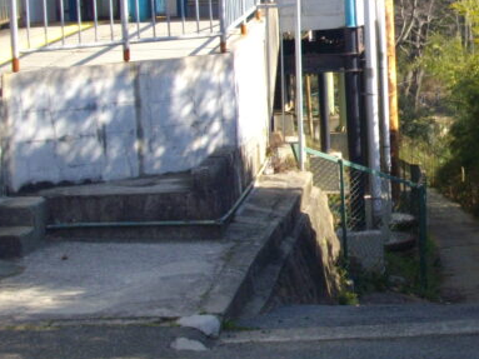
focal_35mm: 99
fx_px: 1369
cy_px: 86
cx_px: 440
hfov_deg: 19.4
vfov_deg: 14.9
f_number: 5.6
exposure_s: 1/160
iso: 100
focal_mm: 6.2
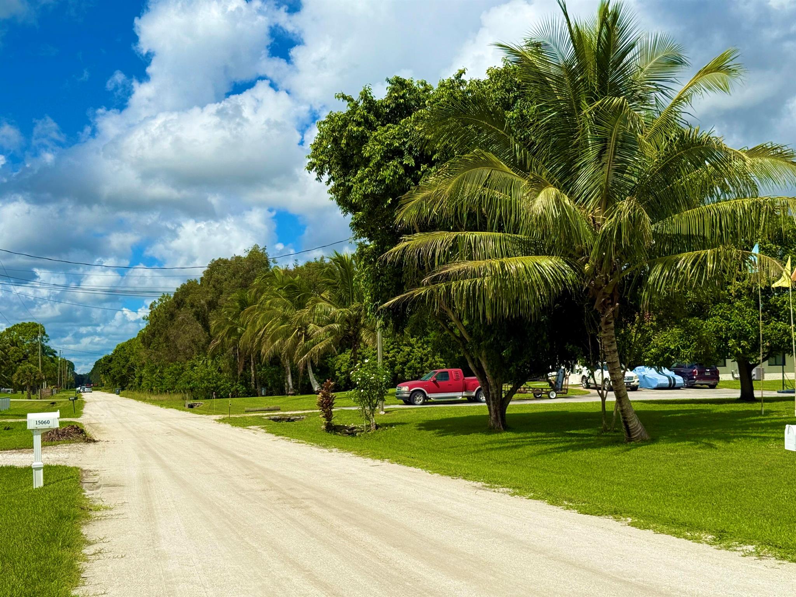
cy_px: 298
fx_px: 1104
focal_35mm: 48
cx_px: 398
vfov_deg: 30.3
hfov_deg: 39.7
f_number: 1.78
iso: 64
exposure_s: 1/9901
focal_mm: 6.76
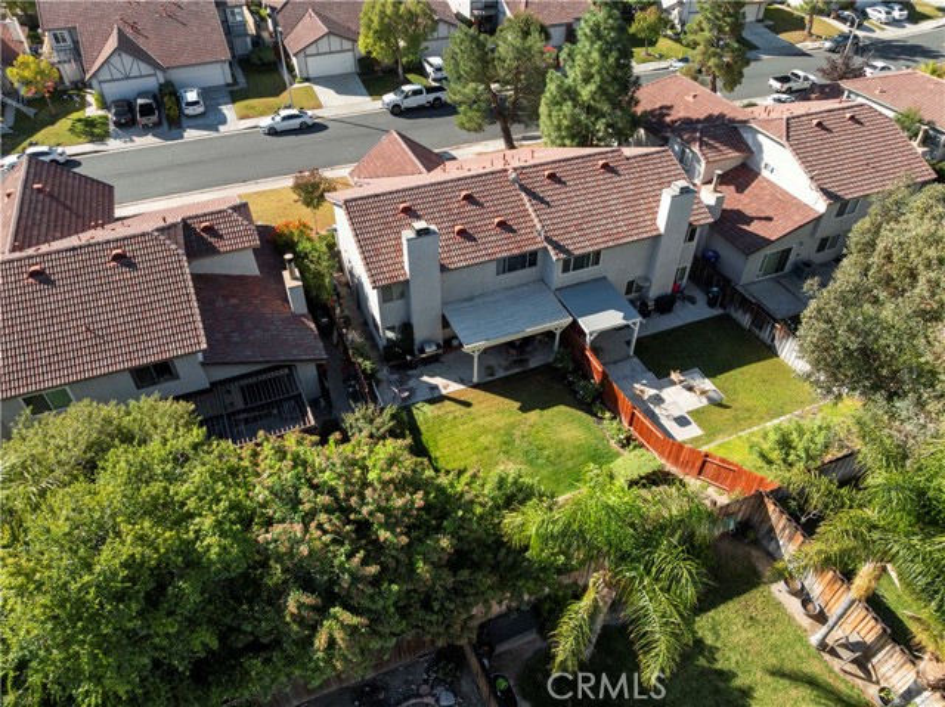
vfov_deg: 56.8
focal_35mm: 24
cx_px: 472
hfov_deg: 71.6
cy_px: 354
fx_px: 655
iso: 100
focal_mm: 12.29
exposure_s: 1/320
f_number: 4.5
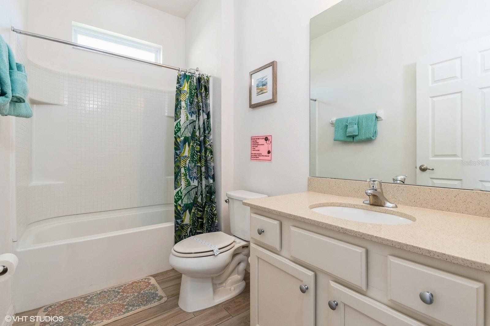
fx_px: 231
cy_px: 163
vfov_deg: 70.4
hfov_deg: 93.3
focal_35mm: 17
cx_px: 245
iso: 400
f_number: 9
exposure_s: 1/30
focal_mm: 11.5
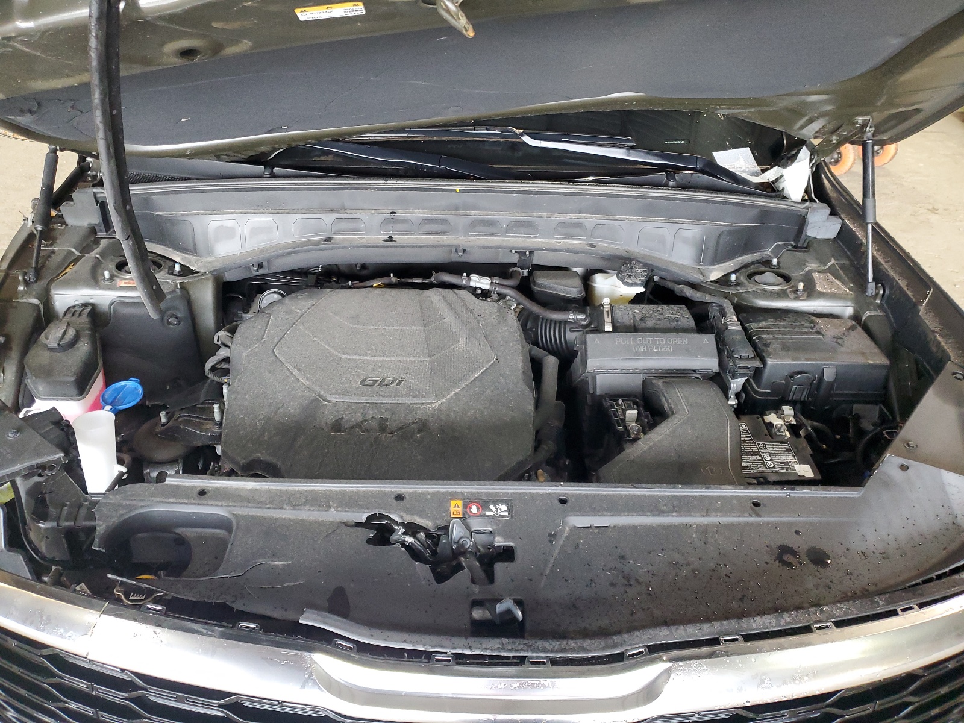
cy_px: 362
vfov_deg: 53.1
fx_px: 724
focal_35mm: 26
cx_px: 482
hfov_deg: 67.3
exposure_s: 1/60.2
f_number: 1.5
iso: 271
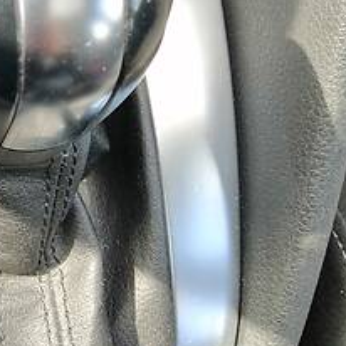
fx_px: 758
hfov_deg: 24.2
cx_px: -22
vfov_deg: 24.7
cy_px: 13
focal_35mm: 67
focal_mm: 3.8
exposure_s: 1/100
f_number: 2.2
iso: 80
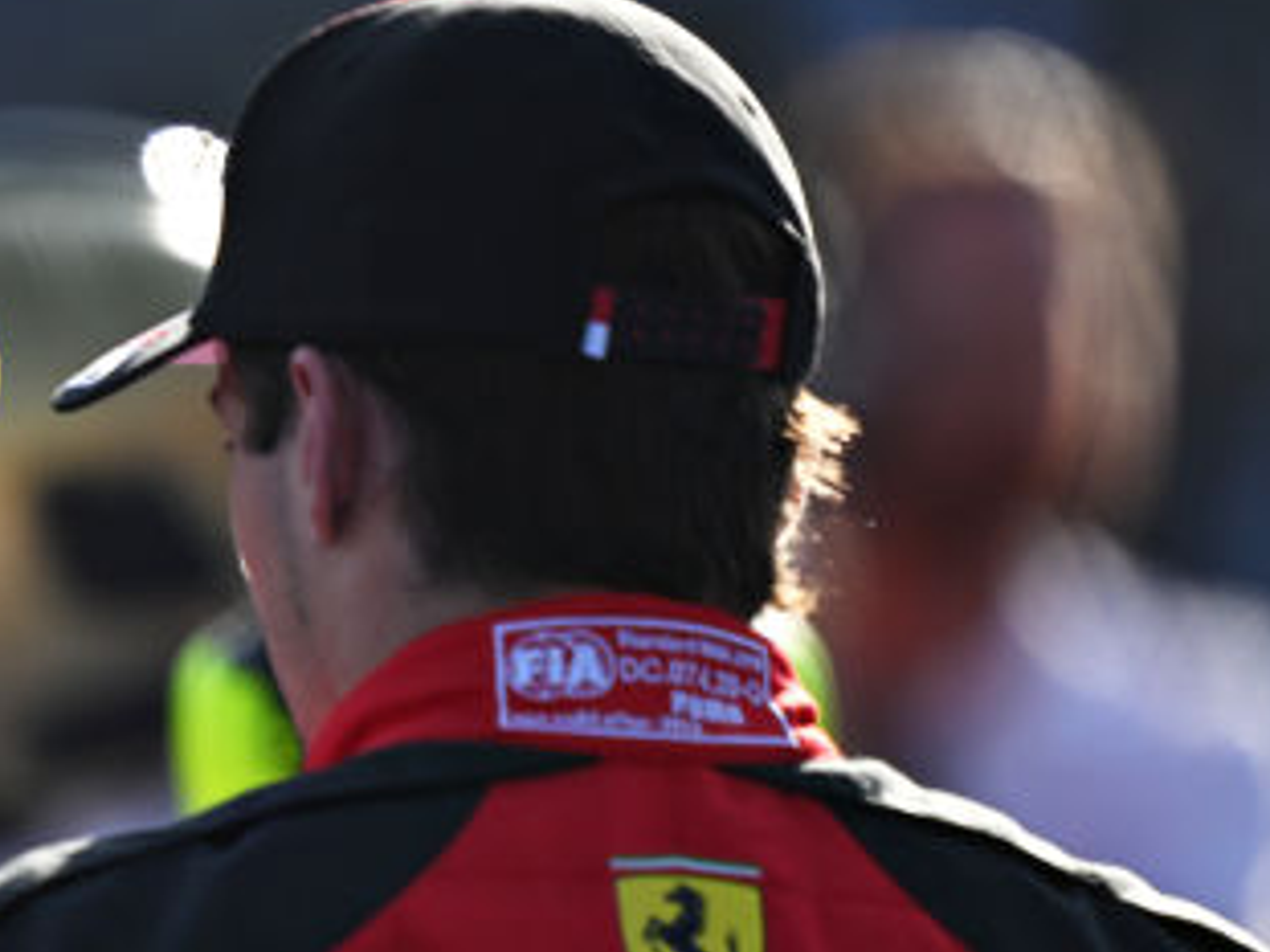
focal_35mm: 1267
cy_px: 974
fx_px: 46466
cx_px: -310
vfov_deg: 1.2
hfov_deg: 1.6
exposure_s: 1/1250
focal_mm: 400
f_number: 2.8
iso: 100
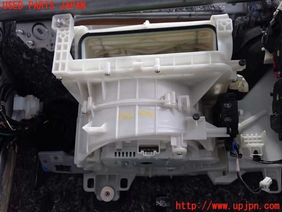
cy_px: 106
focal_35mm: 38
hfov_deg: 49.0
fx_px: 310
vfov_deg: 37.7
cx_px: 141
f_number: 2.7
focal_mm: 6.83
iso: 500
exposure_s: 1/40
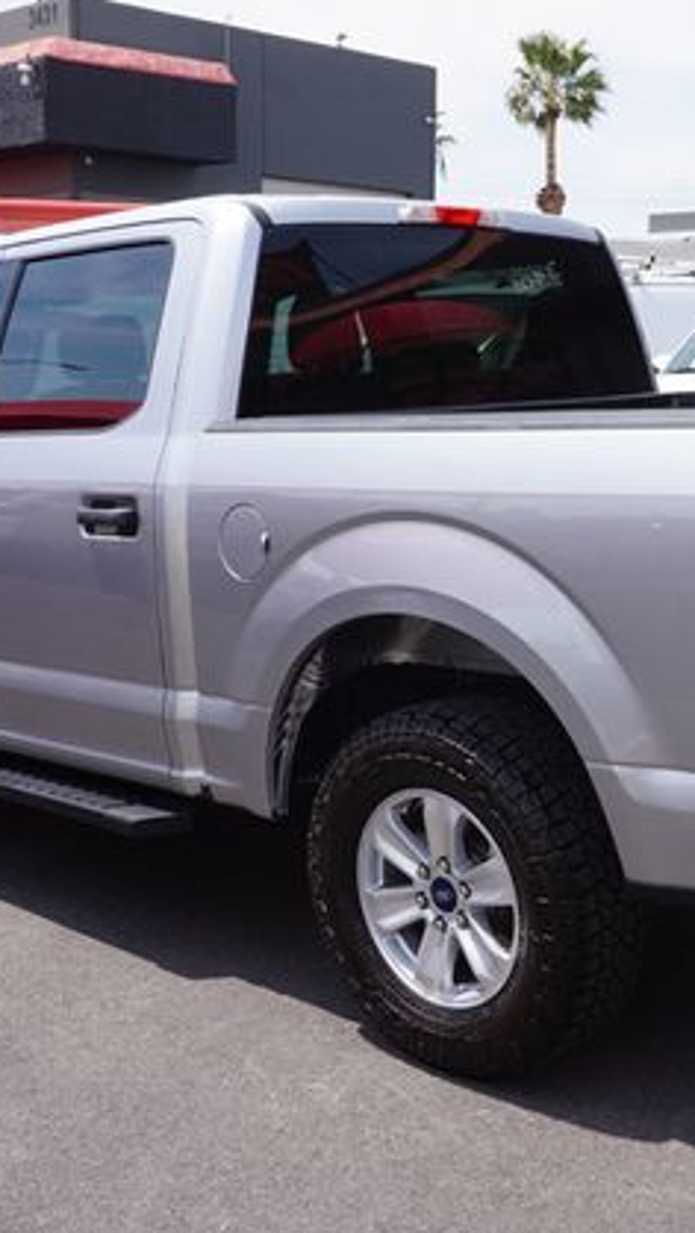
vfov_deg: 42.9
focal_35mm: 48
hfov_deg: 24.8
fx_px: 1571
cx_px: 477
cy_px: 609
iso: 100
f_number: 13
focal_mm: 20
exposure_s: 1/80
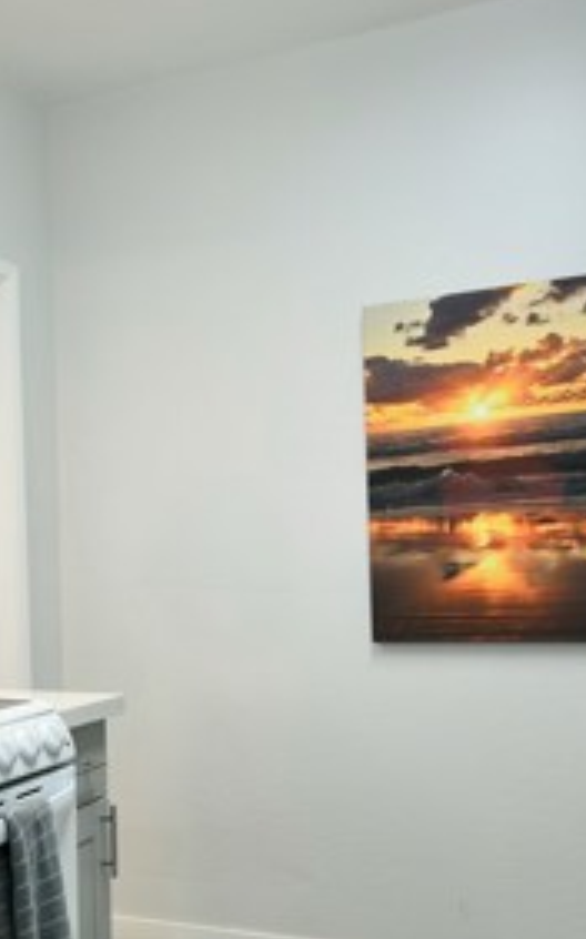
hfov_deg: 27.9
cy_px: 584
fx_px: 1125
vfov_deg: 44.9
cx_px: 43
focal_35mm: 44
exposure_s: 1/30
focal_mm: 19
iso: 100
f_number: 2.8
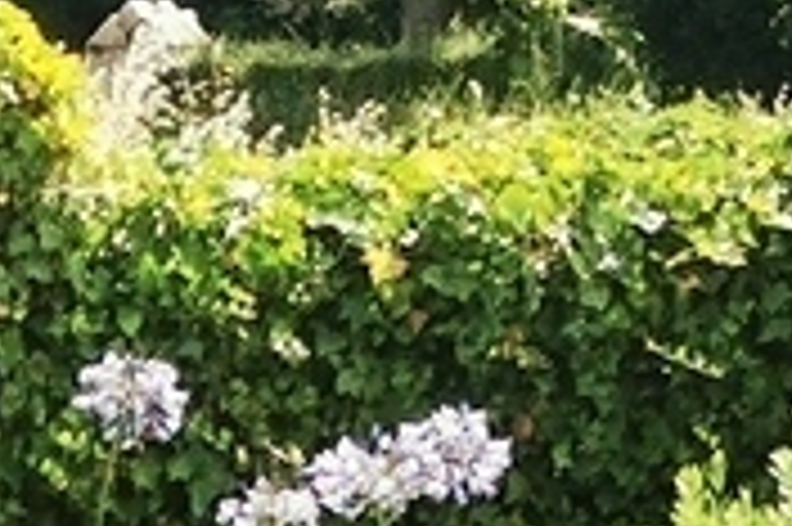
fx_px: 7715
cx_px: -518
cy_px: 1317
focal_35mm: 351
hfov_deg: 5.8
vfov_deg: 3.8
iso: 50
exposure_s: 1/1582
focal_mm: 5.58
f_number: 1.8
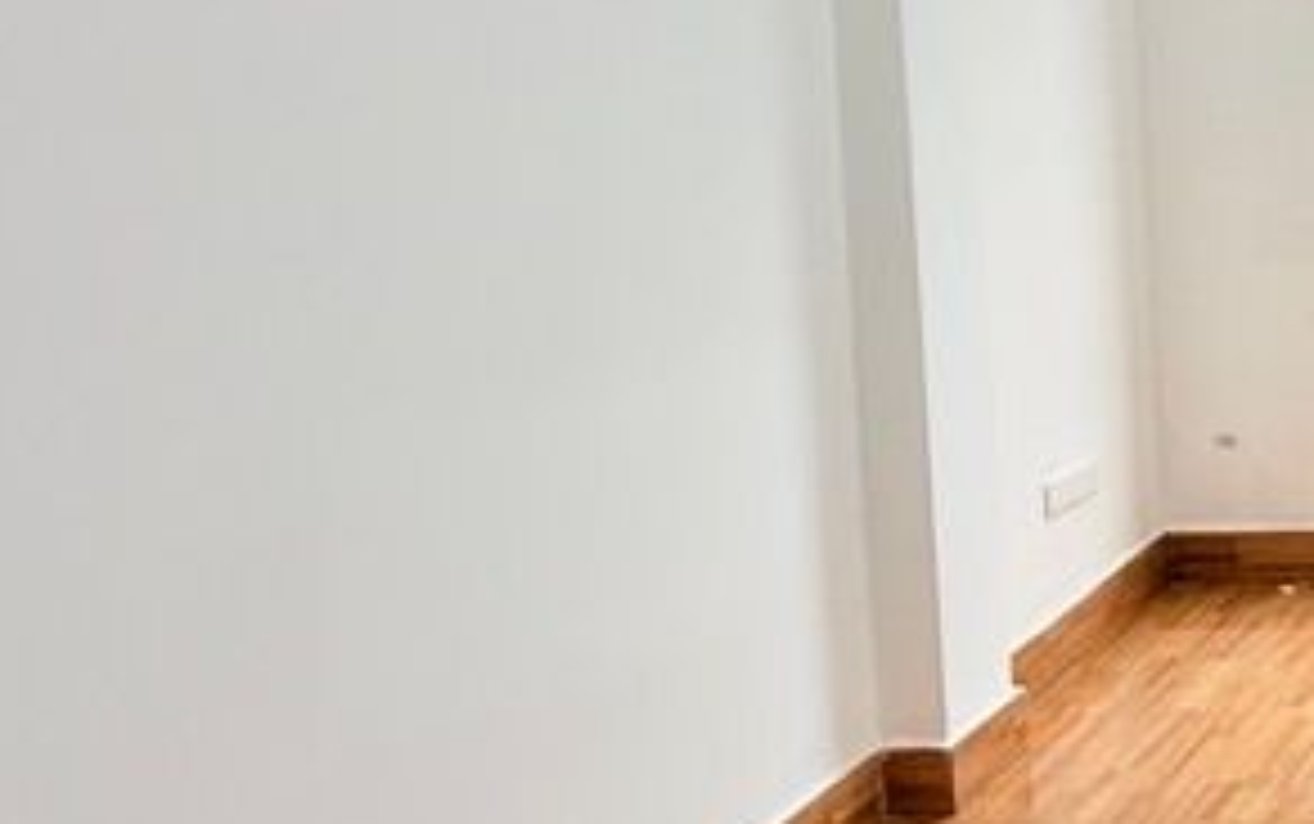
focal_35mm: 52
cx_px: 1782
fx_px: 1864
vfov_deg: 24.4
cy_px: 131
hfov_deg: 29.6
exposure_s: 1/99
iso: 80
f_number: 2.2
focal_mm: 2.22
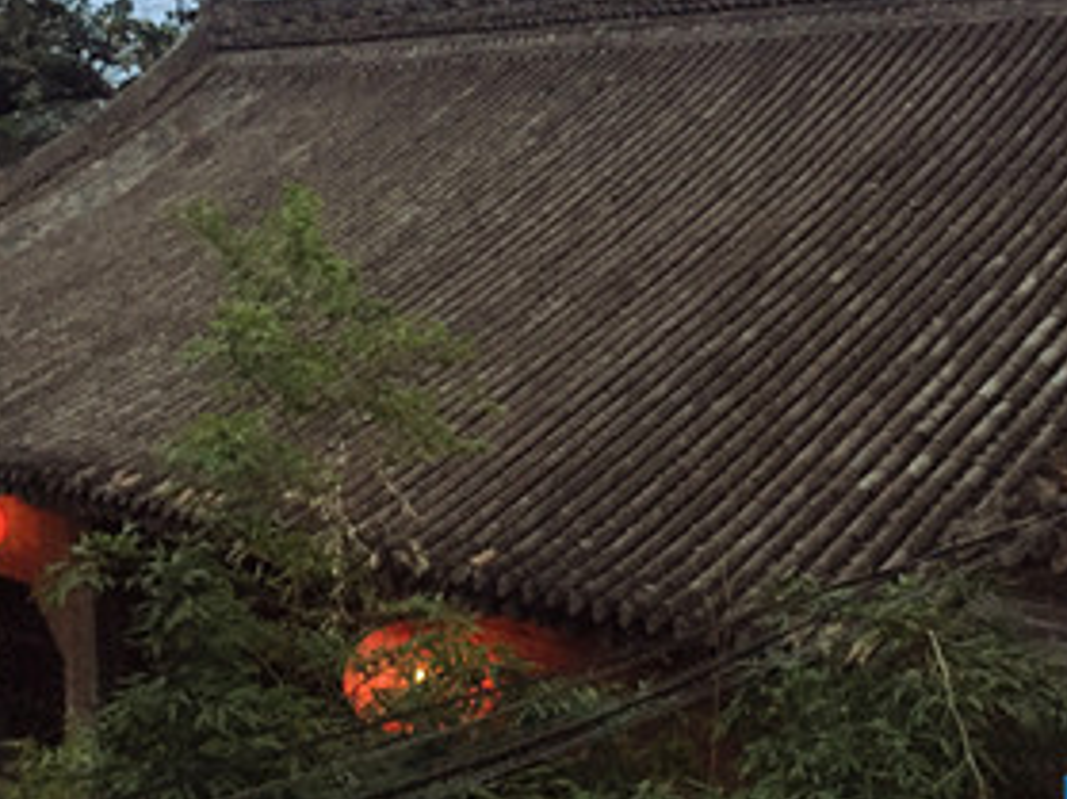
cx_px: 665
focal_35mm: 52
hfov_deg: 36.6
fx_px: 1602
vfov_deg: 27.9
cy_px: 304
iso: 320
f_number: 2.2
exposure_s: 1/17
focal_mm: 4.15
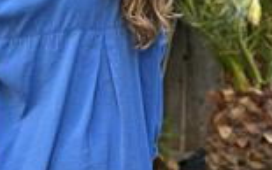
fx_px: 1231
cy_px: 156
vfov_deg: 7.9
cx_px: 61
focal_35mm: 166
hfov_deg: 12.6
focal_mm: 6.86
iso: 80
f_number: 1.78
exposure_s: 1/234
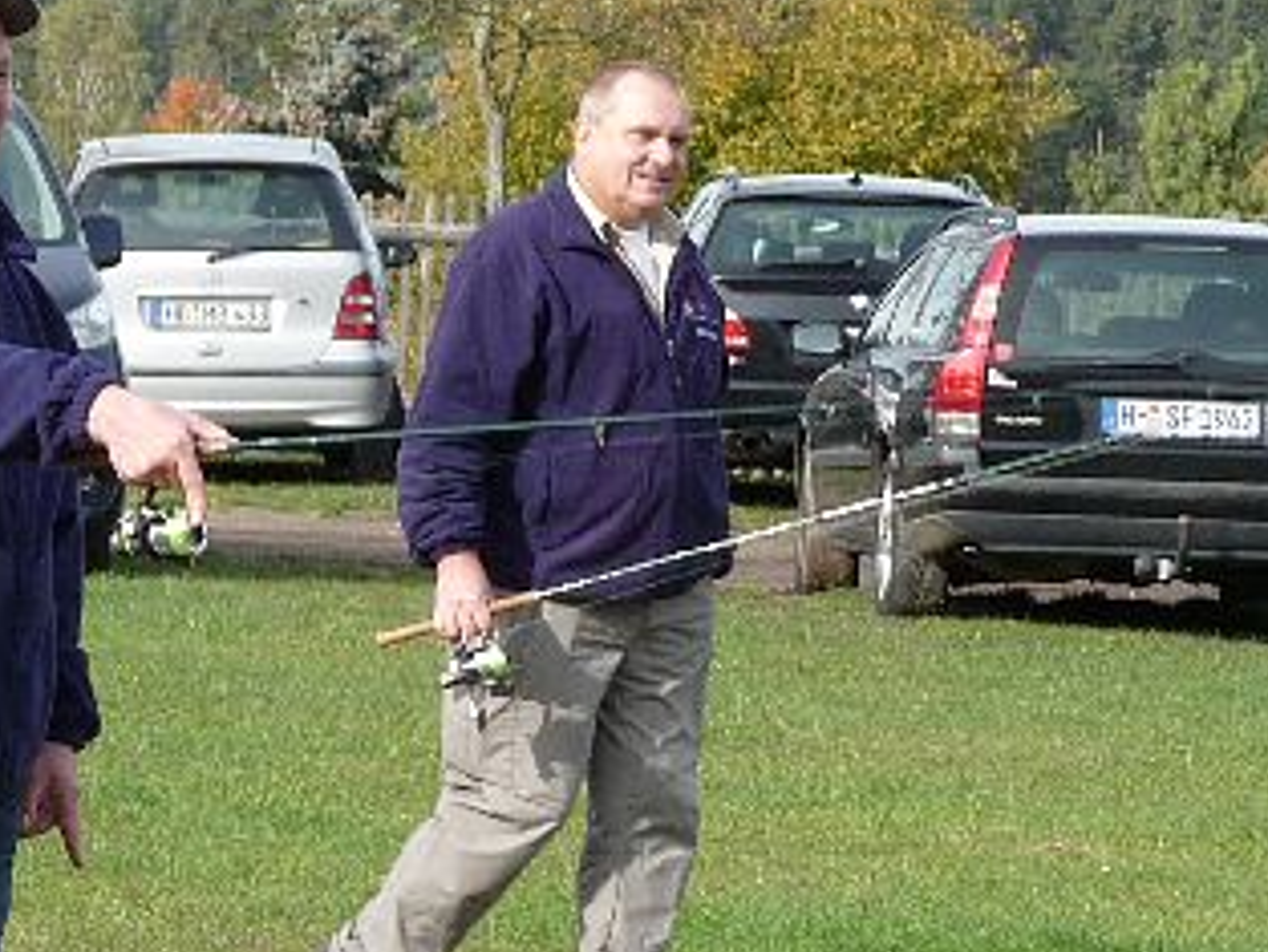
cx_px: -117
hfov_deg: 6.5
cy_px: 450
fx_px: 11140
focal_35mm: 304
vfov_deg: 4.9
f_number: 4.7
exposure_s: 1/200
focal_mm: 20.3
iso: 100
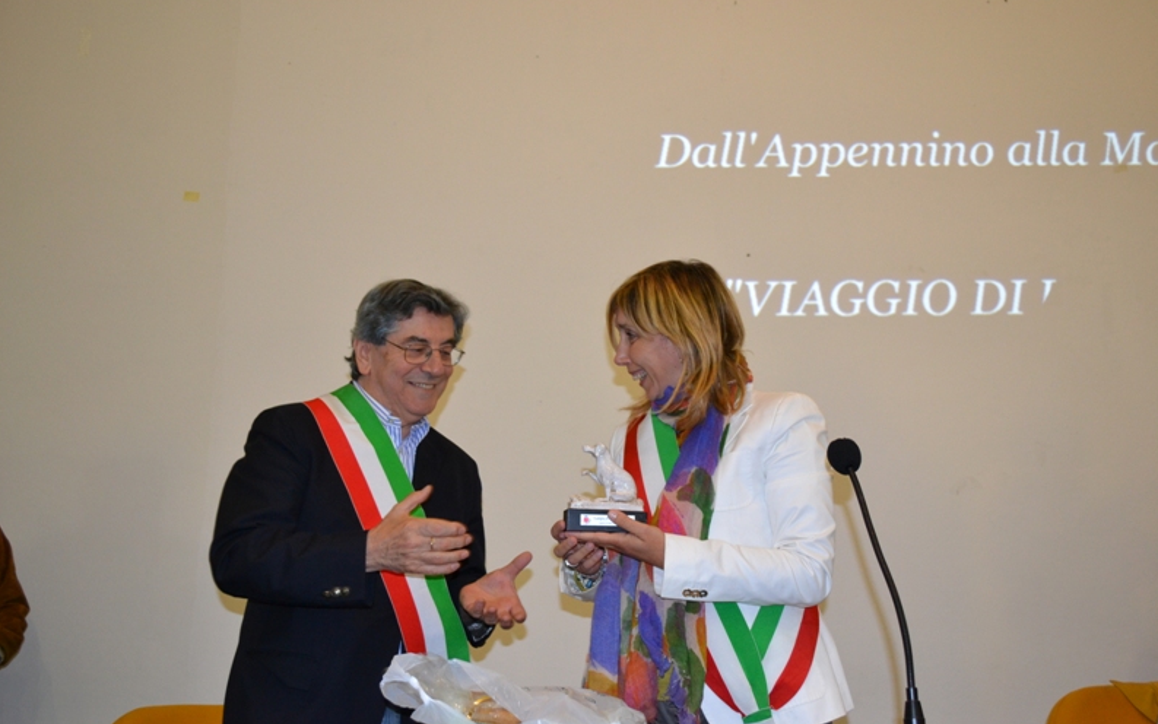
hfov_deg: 52.7
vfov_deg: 34.4
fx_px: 1168
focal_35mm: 37
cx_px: 583
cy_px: 382
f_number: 4
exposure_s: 1/60
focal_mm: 24
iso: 1100
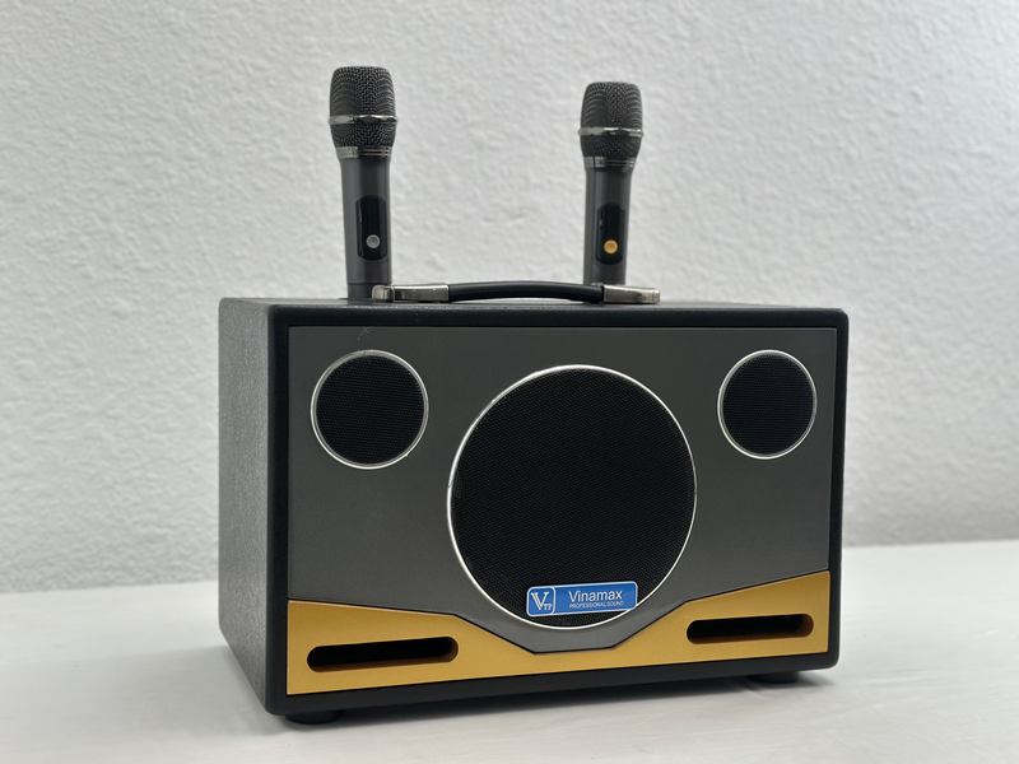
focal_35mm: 48
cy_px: 382
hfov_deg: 39.7
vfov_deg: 30.3
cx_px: 510
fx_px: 1413
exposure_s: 1/238
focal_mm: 6.86
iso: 80
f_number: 1.78
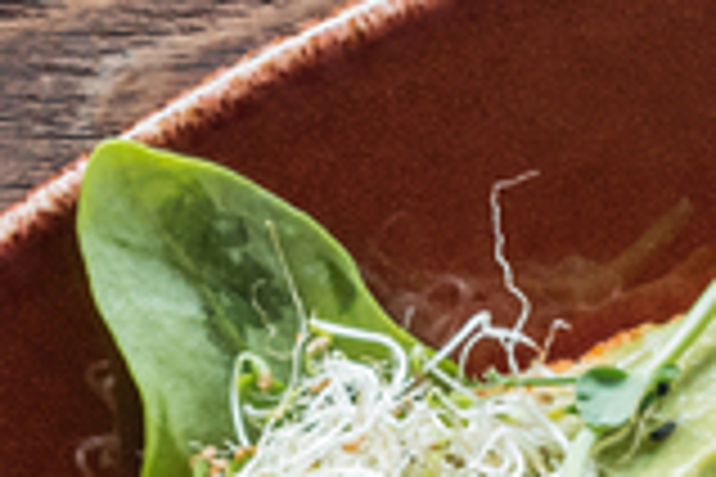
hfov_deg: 5.4
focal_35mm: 376
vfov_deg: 3.6
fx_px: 7478
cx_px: -457
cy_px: 900
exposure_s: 1/40
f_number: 7.1
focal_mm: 50
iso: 800
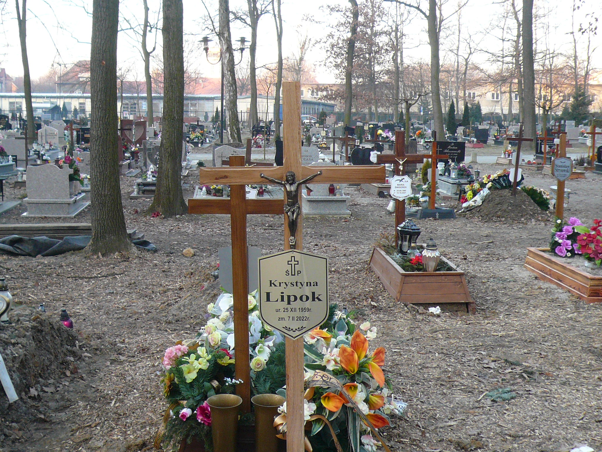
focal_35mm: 45
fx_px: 783
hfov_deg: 42.1
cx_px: 301
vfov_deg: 32.2
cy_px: 226
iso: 100
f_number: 2.9
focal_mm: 4.9
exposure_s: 1/60
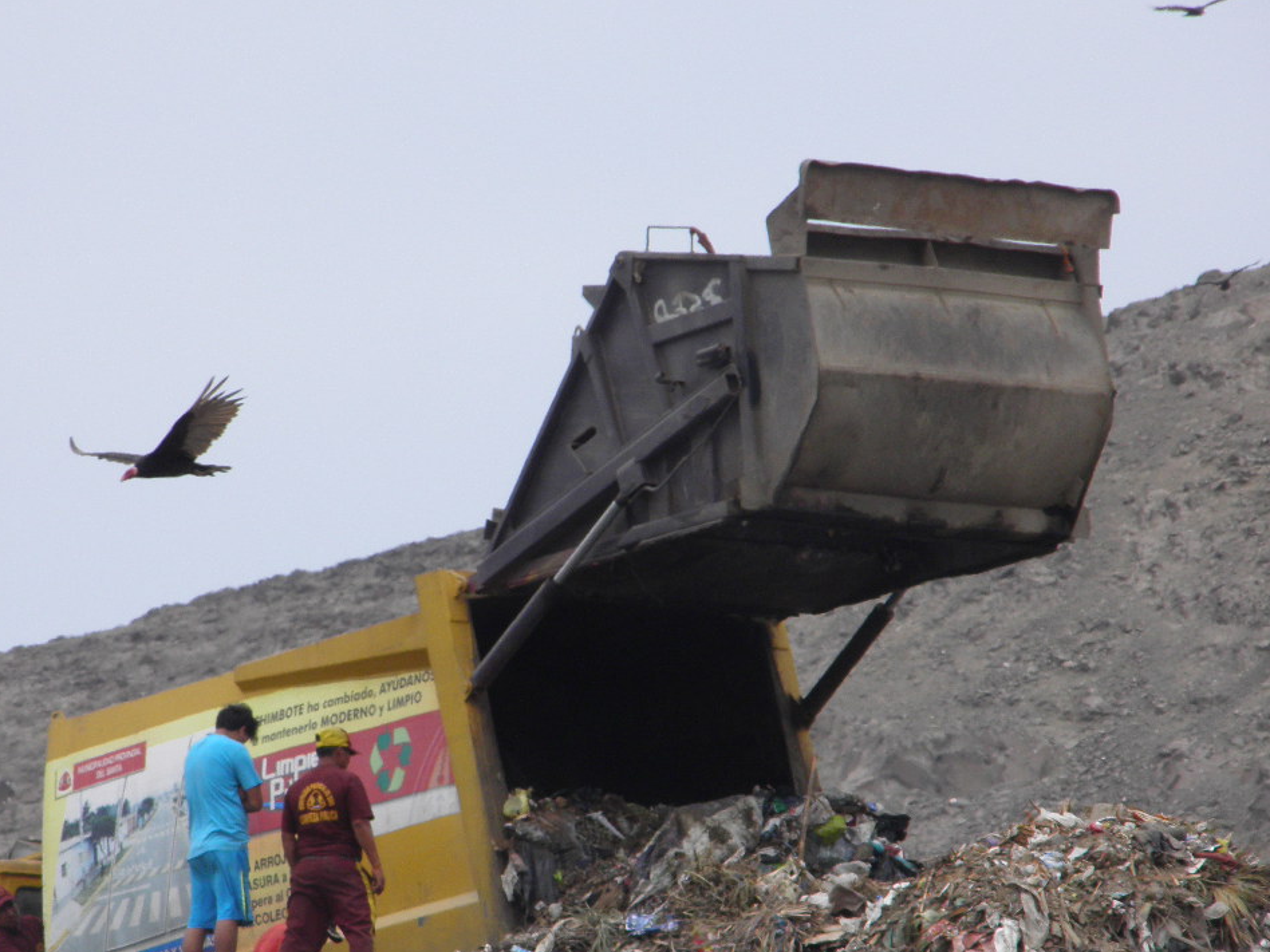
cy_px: 542
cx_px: 520
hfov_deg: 3.2
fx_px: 23040
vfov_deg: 2.4
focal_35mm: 628
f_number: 5.8
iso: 100
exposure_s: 1/500
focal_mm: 83.4
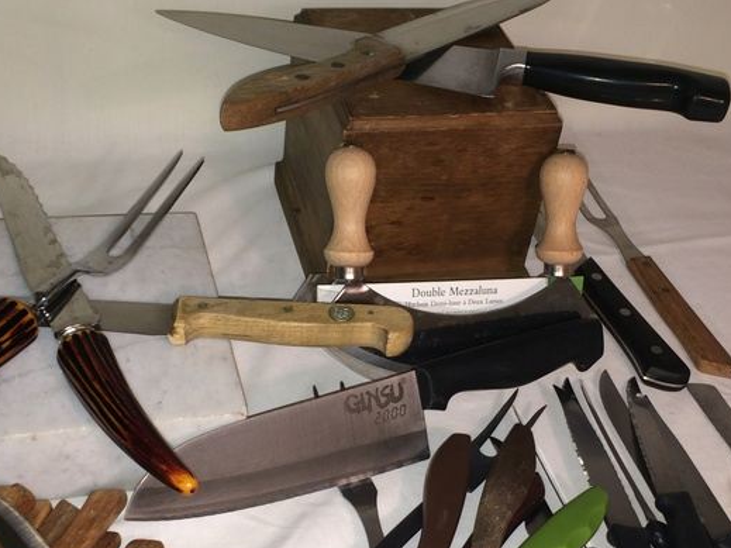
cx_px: 390
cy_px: 360
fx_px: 1098
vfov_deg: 27.9
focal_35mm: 52
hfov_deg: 36.8
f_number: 2.2
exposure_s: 1/30
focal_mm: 4.12
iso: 40
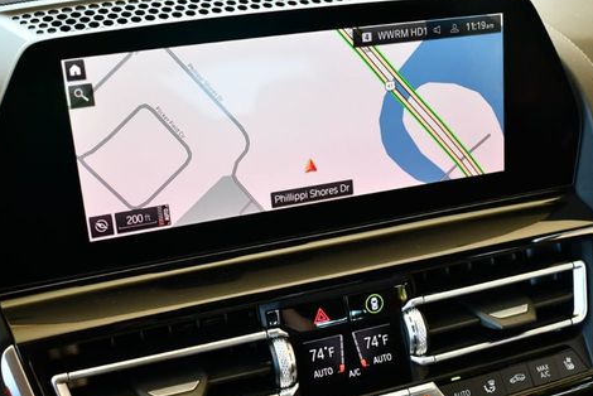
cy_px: 260
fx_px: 808
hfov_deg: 40.3
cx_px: 299
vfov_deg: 27.4
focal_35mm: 49
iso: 800
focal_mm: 18
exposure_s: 1/200
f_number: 3.5
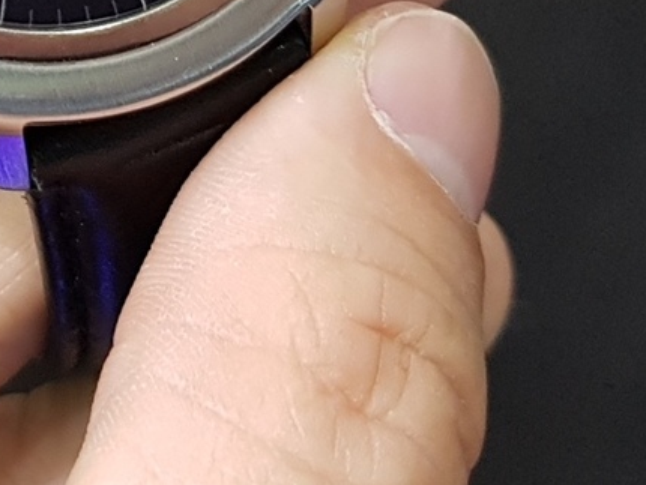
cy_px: -234
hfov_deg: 16.2
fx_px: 2166
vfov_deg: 12.2
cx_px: -167
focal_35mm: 116
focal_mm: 4.2
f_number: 1.7
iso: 160
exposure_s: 1/50
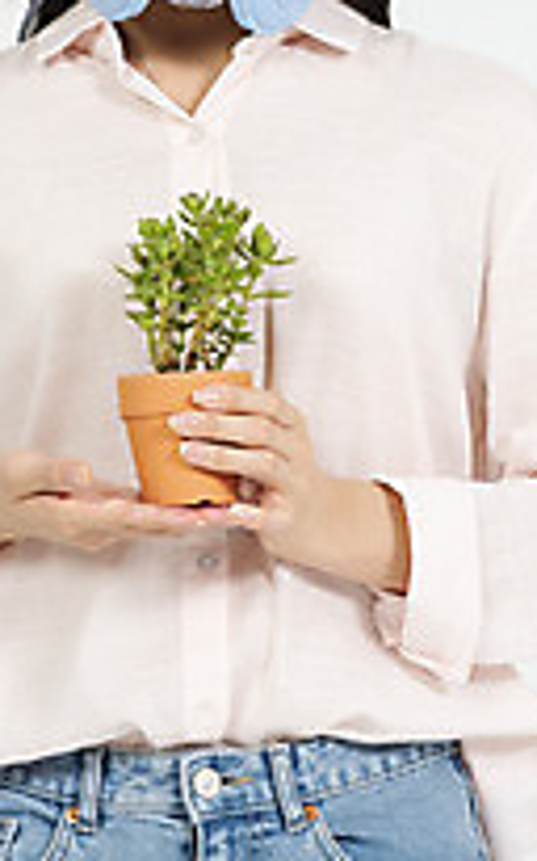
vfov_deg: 5.3
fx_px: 9326
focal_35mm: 398
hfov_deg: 3.3
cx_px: 216
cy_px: 223
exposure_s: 1/125
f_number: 13
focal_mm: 200
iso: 100
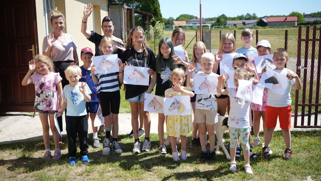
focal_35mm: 41
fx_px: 349
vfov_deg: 29.0
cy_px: 91
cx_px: 160
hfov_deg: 49.4
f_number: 4
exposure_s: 1/4000
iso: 800
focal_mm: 39
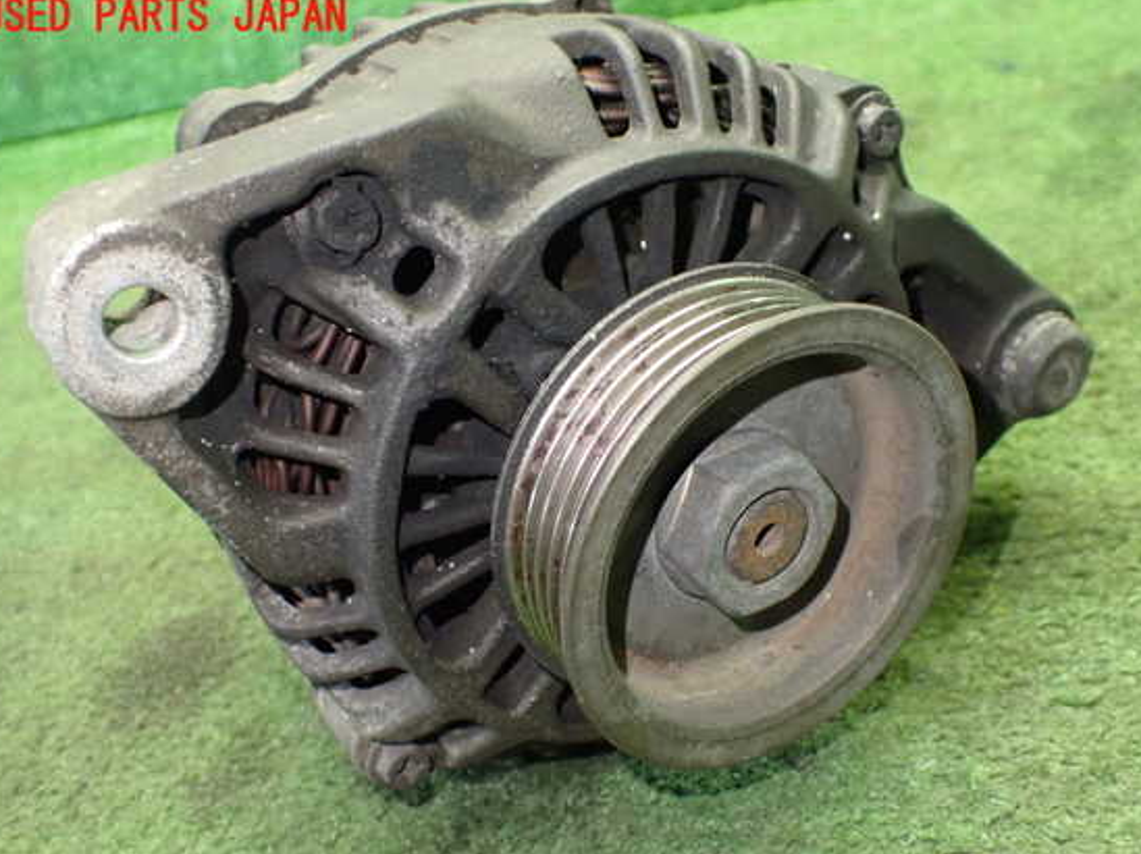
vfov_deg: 40.6
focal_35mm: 35
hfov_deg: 52.6
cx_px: 592
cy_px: 459
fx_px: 1153
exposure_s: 1/50
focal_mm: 5.79
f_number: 2.4
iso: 800
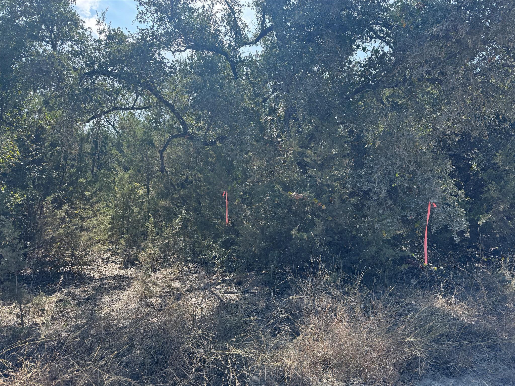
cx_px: 258
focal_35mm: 24
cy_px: 193
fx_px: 357
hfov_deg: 71.6
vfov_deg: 56.8
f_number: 1.78
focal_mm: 6.76
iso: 80
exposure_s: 1/1637
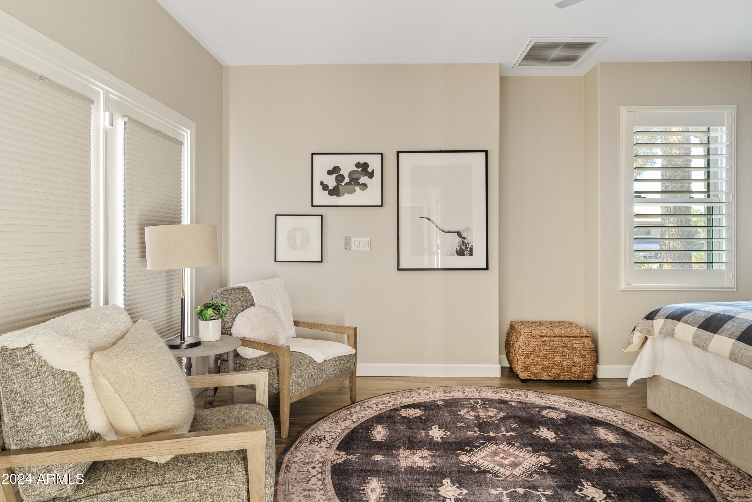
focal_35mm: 20
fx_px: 418
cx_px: 376
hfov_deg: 84.0
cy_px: 251
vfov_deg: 62.0
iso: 100
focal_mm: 20
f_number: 8
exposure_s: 4
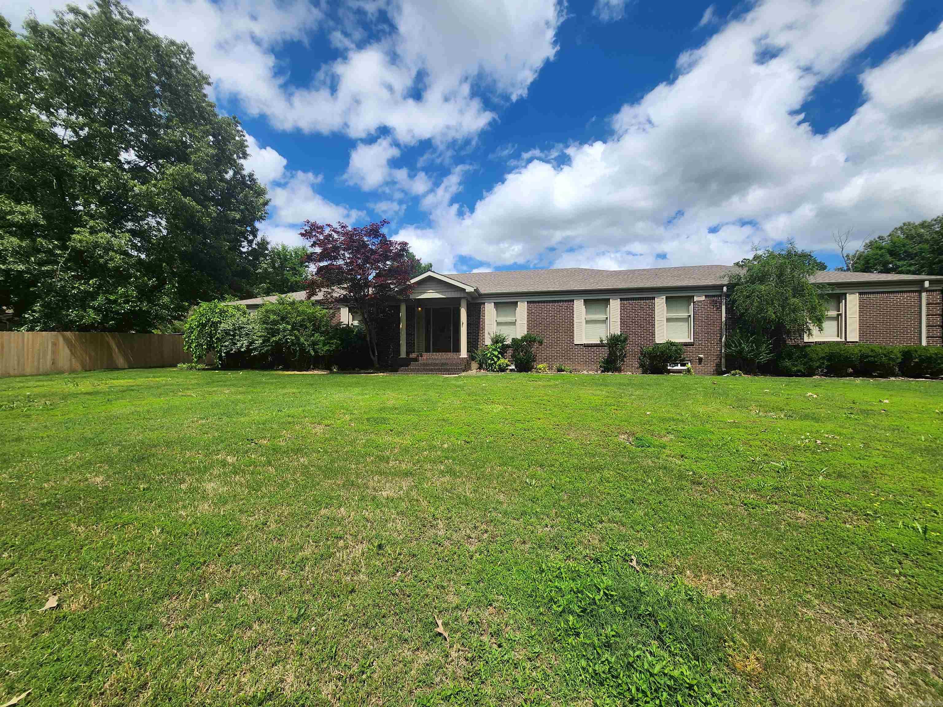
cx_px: 472
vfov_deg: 89.9
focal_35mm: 13
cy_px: 354
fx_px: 354
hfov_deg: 106.2
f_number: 2.2
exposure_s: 1/1480
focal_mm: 1.74
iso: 32
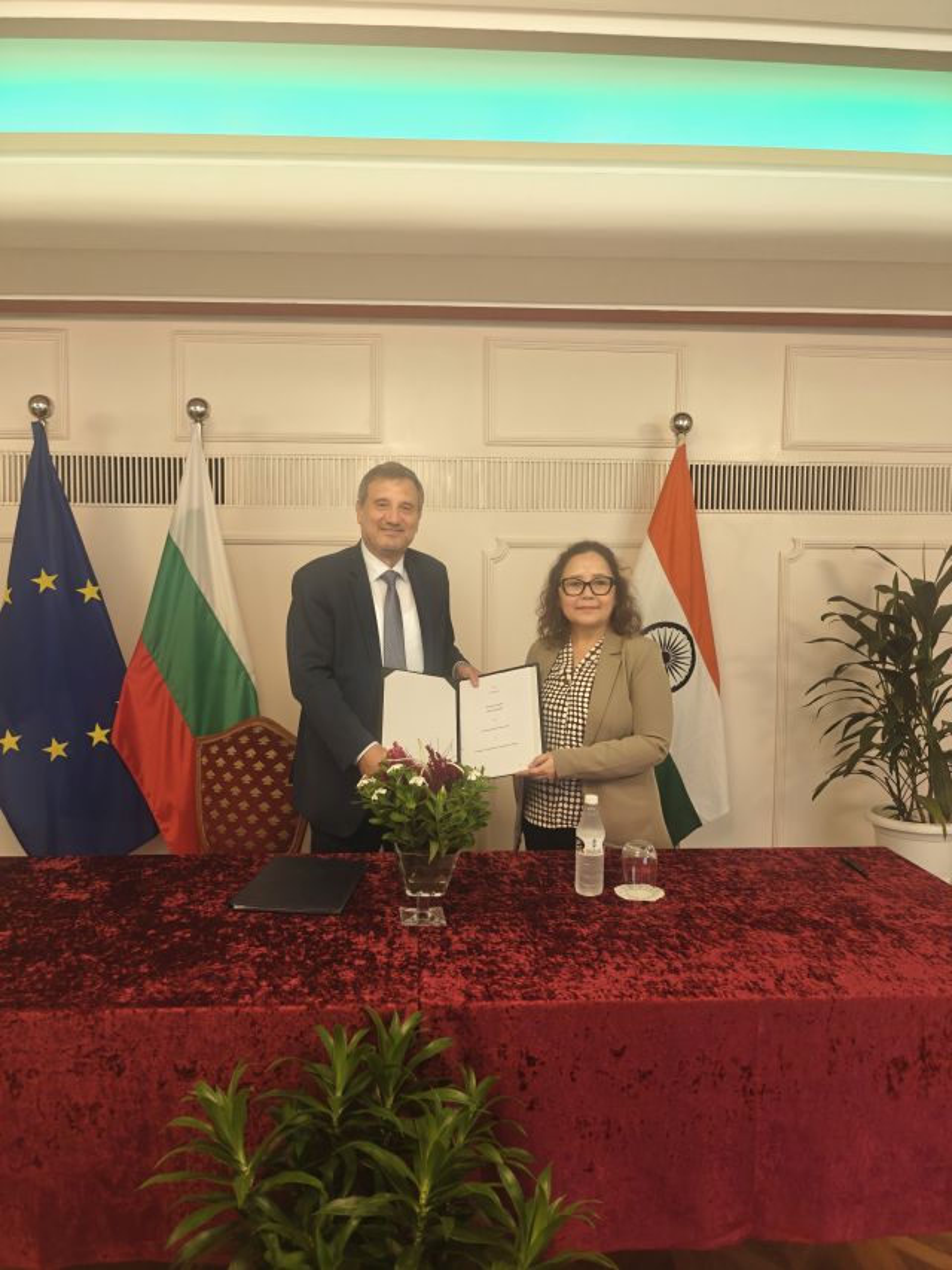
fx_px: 843
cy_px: 635
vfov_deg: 73.9
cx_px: 476
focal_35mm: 23
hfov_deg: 58.9
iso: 800
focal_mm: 6.06
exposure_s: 1/100
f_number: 1.6
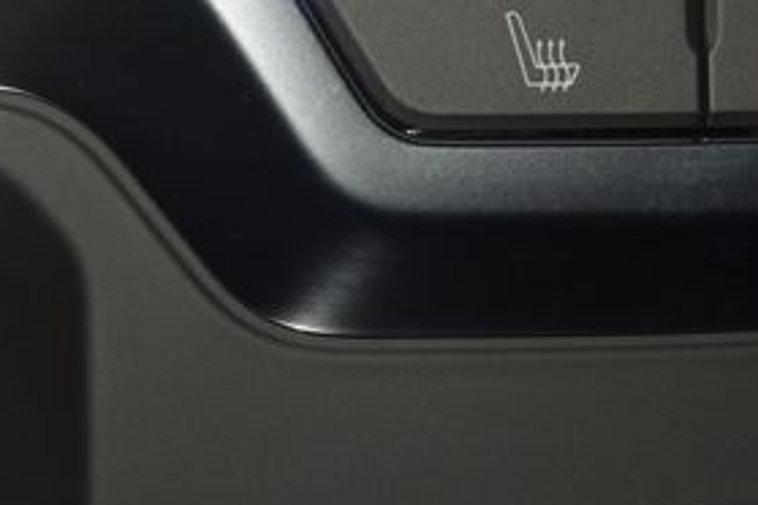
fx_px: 5074
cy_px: 58
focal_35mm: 241
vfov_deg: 5.7
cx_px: 704
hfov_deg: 8.5
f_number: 8
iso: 100
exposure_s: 1/125
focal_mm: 70
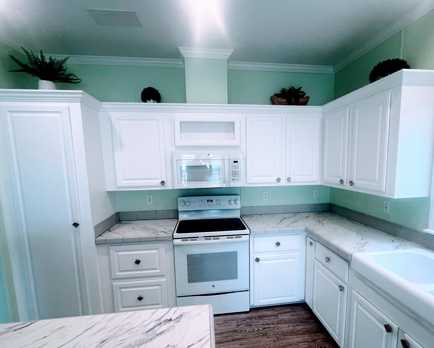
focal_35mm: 17
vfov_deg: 76.7
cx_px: 234
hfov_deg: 89.5
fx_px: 218
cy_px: 194
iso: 100
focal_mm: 1.57
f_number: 1.8
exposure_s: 1/120
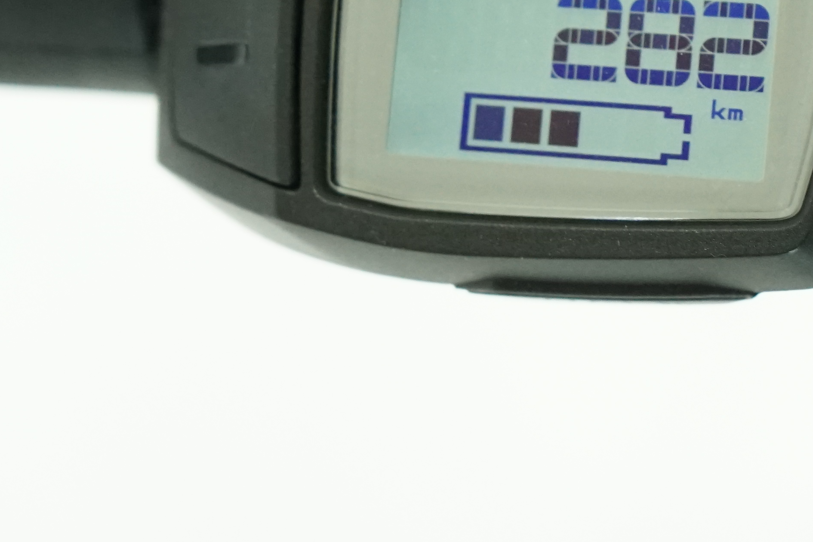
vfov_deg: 10.7
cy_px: 73
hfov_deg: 16.0
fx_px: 2868
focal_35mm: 127
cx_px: 665
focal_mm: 40
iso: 2500
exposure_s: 1/200
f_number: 5
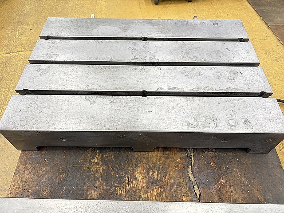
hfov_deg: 67.3
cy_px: 106
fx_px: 213
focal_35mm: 26
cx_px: 142
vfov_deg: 53.1
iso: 125
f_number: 1.6
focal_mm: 5.96
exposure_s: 1/61
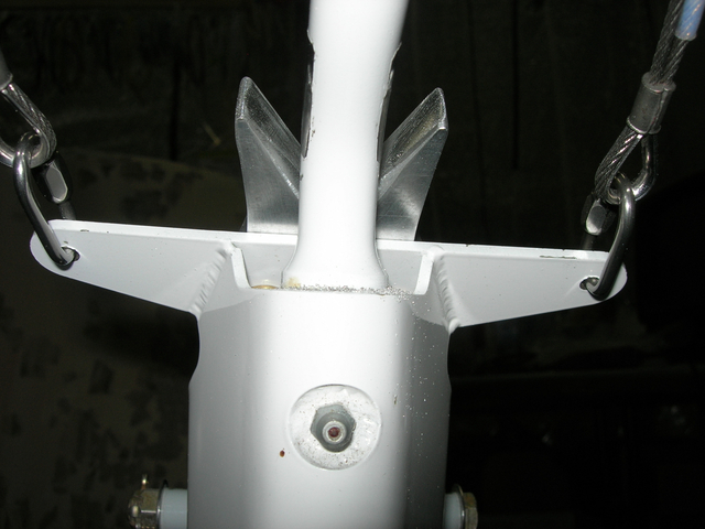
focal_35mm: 38
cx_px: 352
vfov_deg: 37.7
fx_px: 774
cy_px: 264
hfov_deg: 49.0
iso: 64
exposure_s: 1/60.1
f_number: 4.8
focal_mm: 7.8
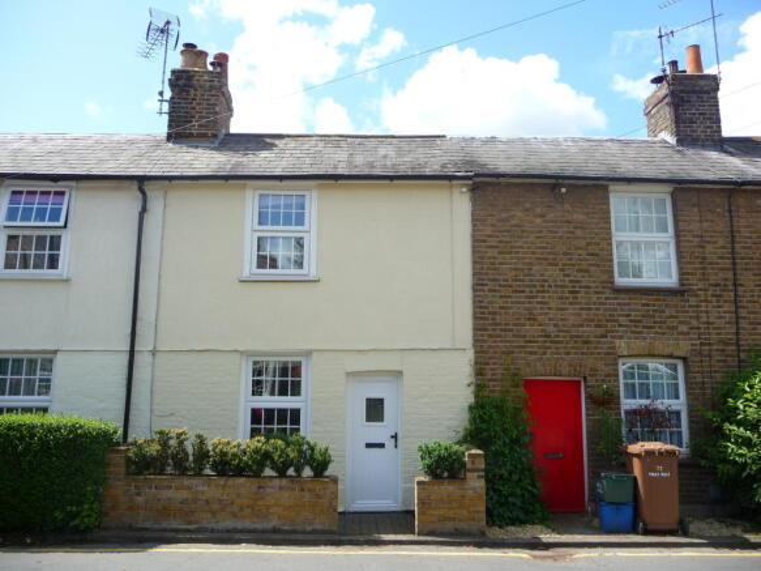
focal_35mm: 28
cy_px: 286
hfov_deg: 63.5
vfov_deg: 49.7
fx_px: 615
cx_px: 380
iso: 100
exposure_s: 1/640
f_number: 3.3
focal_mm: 4.7
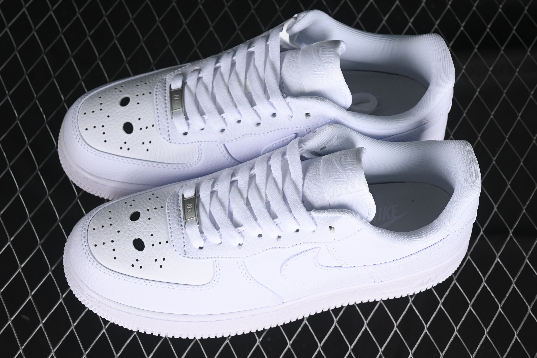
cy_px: 179
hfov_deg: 27.0
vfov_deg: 18.2
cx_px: 268
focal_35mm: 75
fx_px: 1119
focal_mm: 50
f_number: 7.1
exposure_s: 1/80
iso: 160
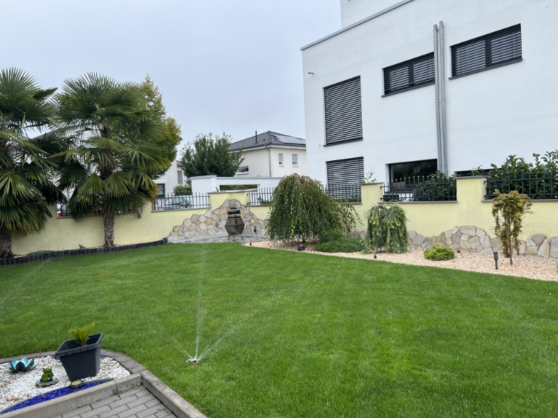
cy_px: 209
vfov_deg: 53.1
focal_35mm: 26
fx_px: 419
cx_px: 279
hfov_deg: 67.3
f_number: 1.5
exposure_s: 1/1344
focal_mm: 5.7
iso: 50
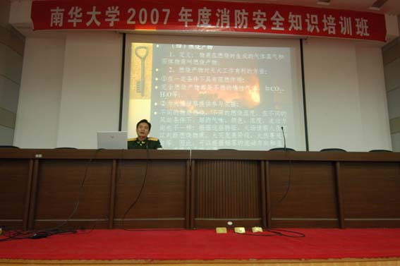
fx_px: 283
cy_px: 133
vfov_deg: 50.3
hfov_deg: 70.5
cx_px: 200
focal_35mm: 26
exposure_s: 1/6
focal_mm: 17
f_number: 4
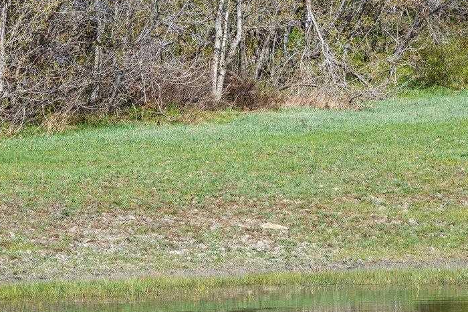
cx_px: 194
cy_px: 254
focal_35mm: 307
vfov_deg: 4.5
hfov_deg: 6.7
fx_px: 3992
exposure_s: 1/800
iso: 400
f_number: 8
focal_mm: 105
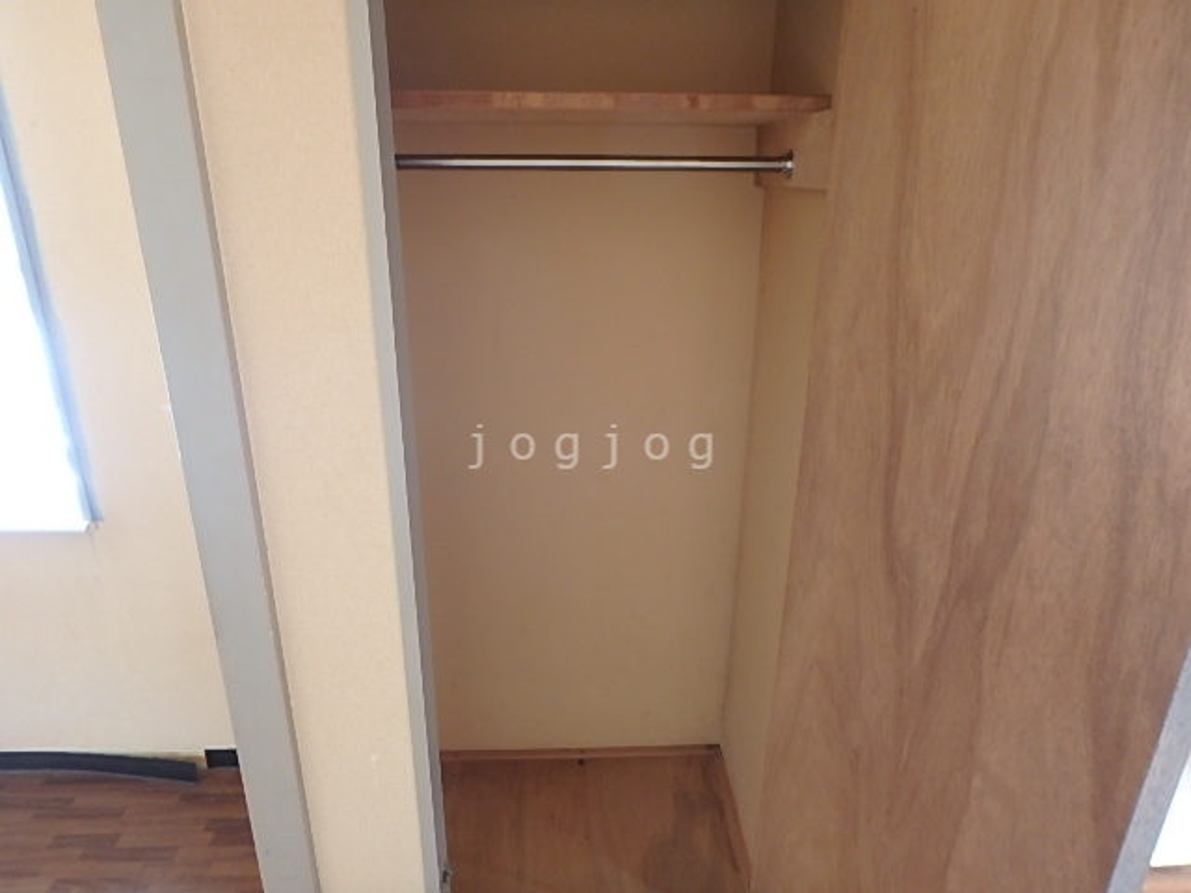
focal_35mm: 21
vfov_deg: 63.4
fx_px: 723
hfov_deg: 79.0
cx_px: 596
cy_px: 446
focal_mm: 3.7
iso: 200
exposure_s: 1/30
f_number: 3.5
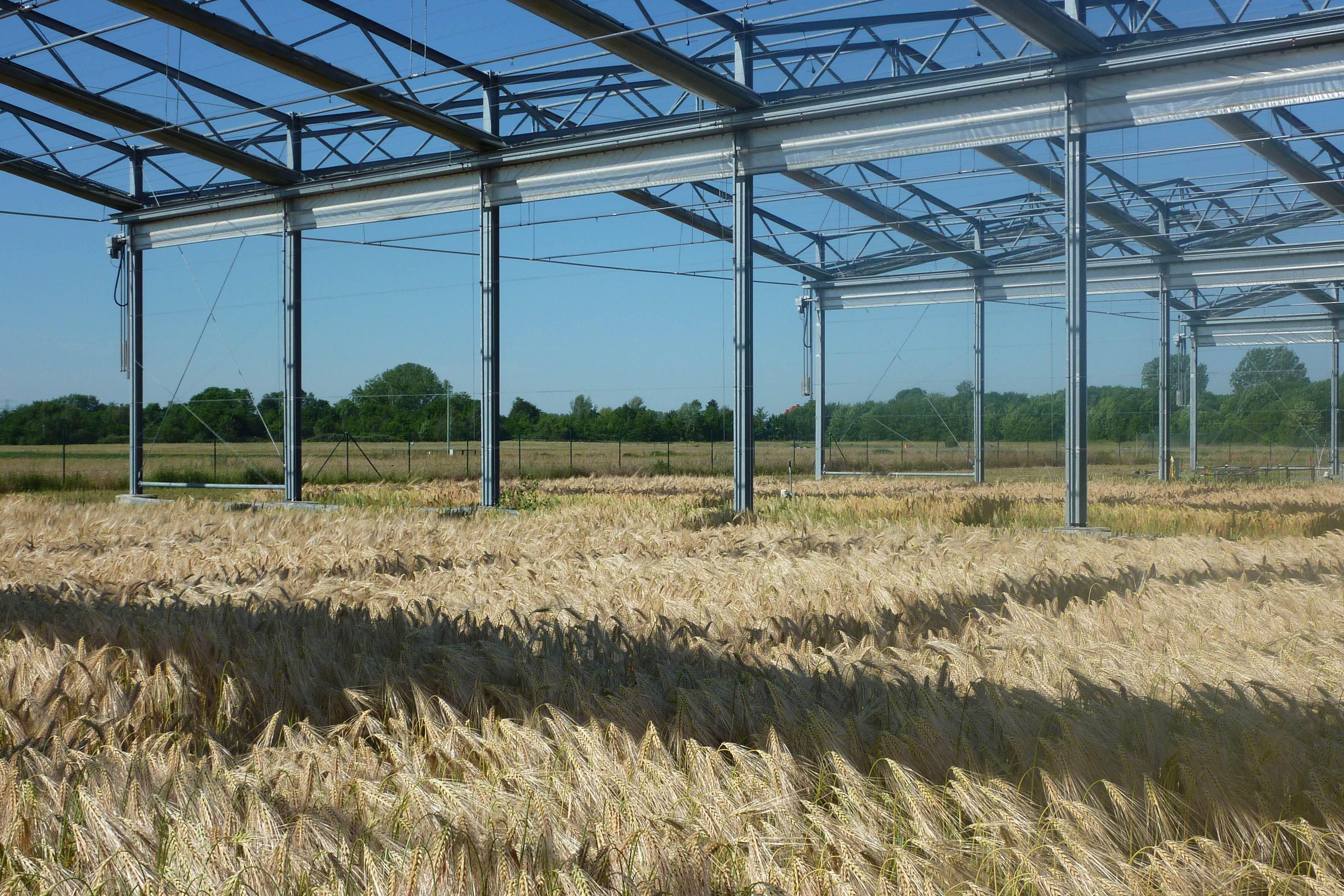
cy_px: 460
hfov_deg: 39.6
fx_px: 1867
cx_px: 672
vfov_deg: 27.0
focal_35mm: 50
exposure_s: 1/500
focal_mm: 7.9
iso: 80
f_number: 5.6
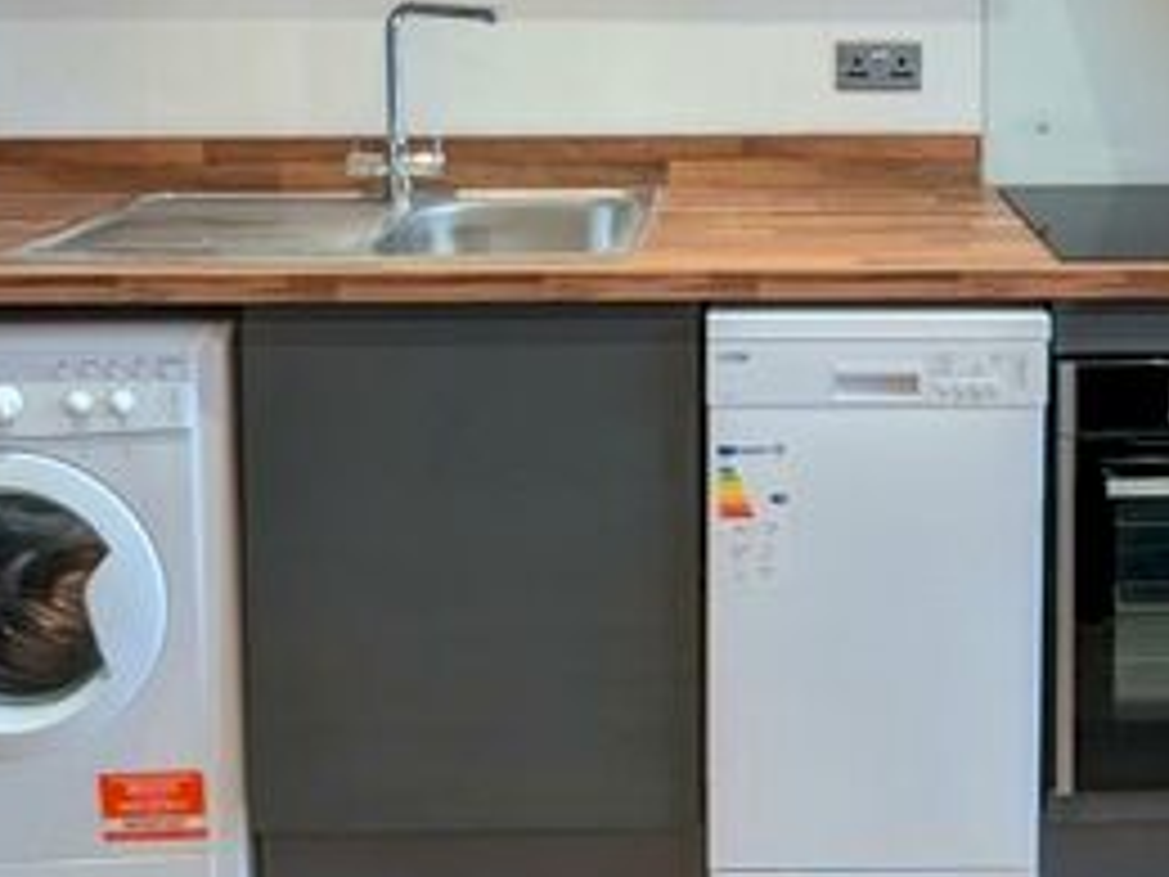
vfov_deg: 31.0
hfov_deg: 43.1
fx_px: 1452
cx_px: 798
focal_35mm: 43
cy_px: -11
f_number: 2.2
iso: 139
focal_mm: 2.35
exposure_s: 1/31.1
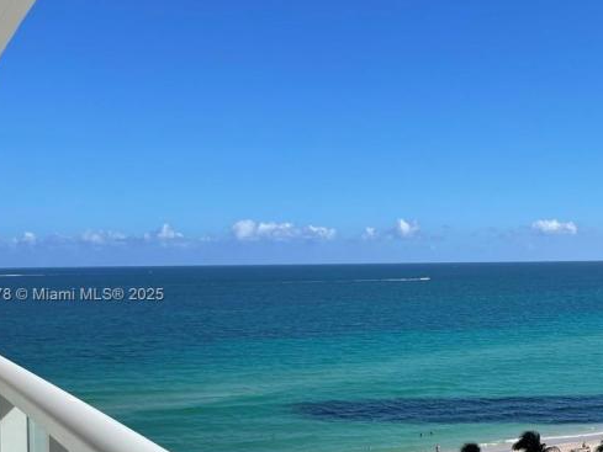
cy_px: 296
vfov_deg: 28.4
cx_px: 519
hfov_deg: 35.7
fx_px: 889
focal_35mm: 51
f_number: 1.6
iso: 32
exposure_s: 1/4651
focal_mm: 4.2
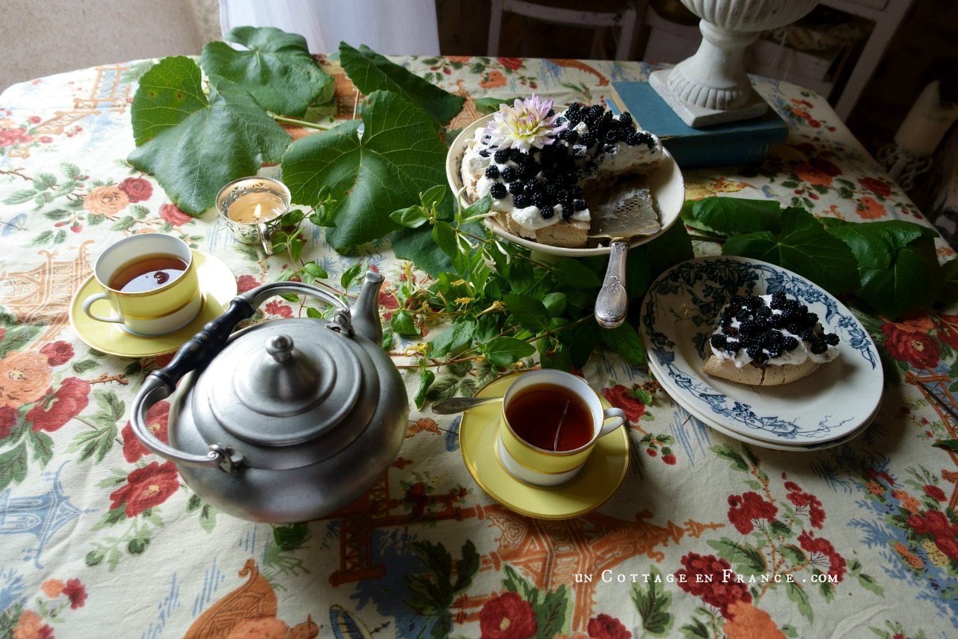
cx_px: 479
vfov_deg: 53.1
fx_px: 639
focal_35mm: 24
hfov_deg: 73.7
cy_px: 320
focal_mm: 8.8
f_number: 2.8
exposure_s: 1/80
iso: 125
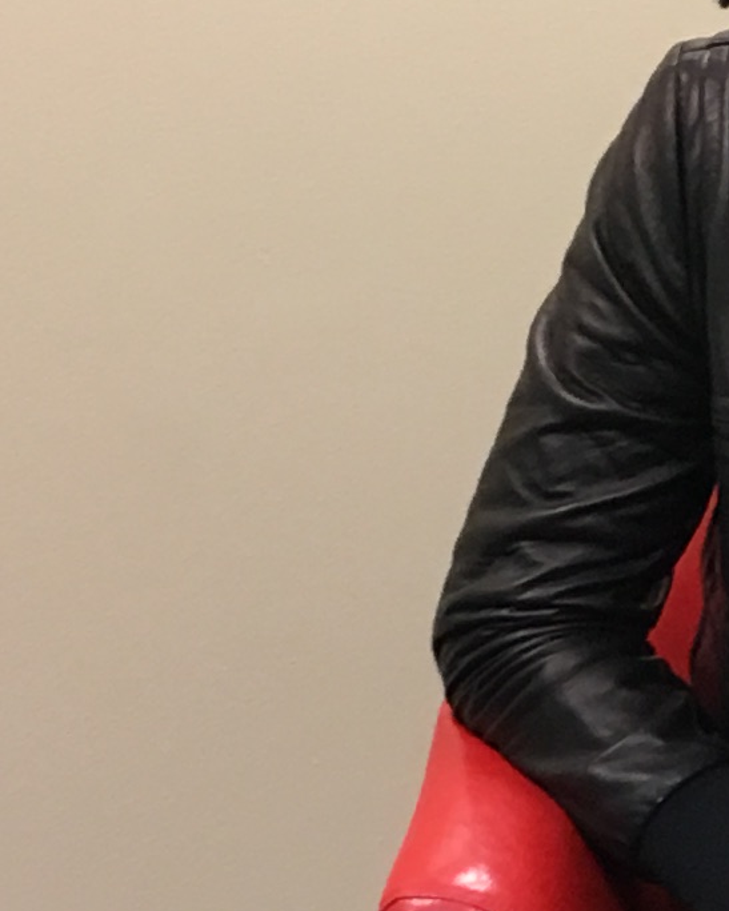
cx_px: 1695
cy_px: 994
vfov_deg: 11.4
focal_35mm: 167
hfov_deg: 8.5
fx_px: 4501
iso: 40
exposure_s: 1/15
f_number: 2.2
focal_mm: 4.15
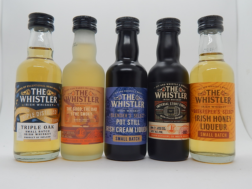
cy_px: 94
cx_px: 126
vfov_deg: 40.7
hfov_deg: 52.6
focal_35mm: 35
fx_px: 255
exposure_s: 1/80
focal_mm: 6.1
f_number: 3.3
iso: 125
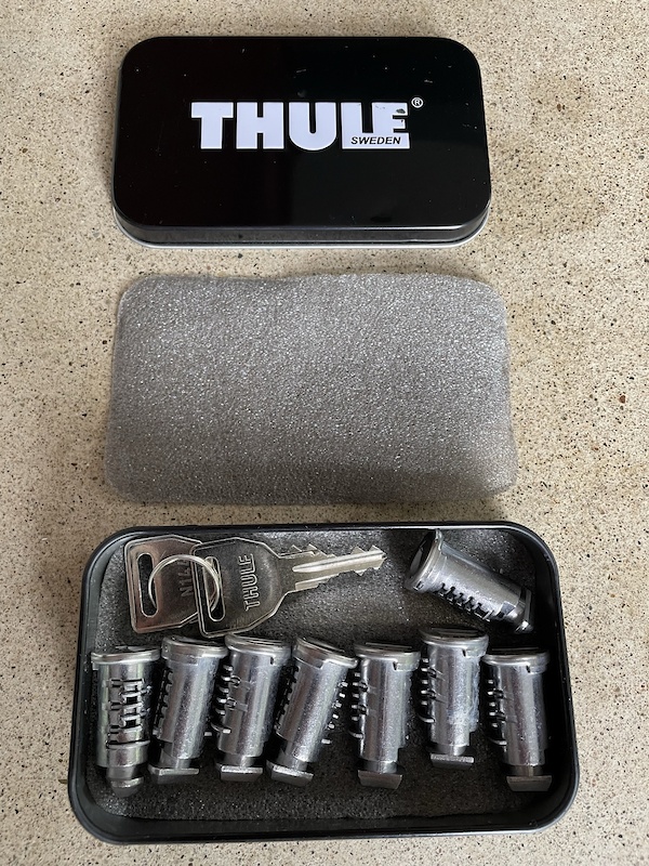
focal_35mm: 26
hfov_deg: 53.1
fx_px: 650
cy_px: 433
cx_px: 324
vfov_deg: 67.3
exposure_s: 1/60
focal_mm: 4.2
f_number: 1.6
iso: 200
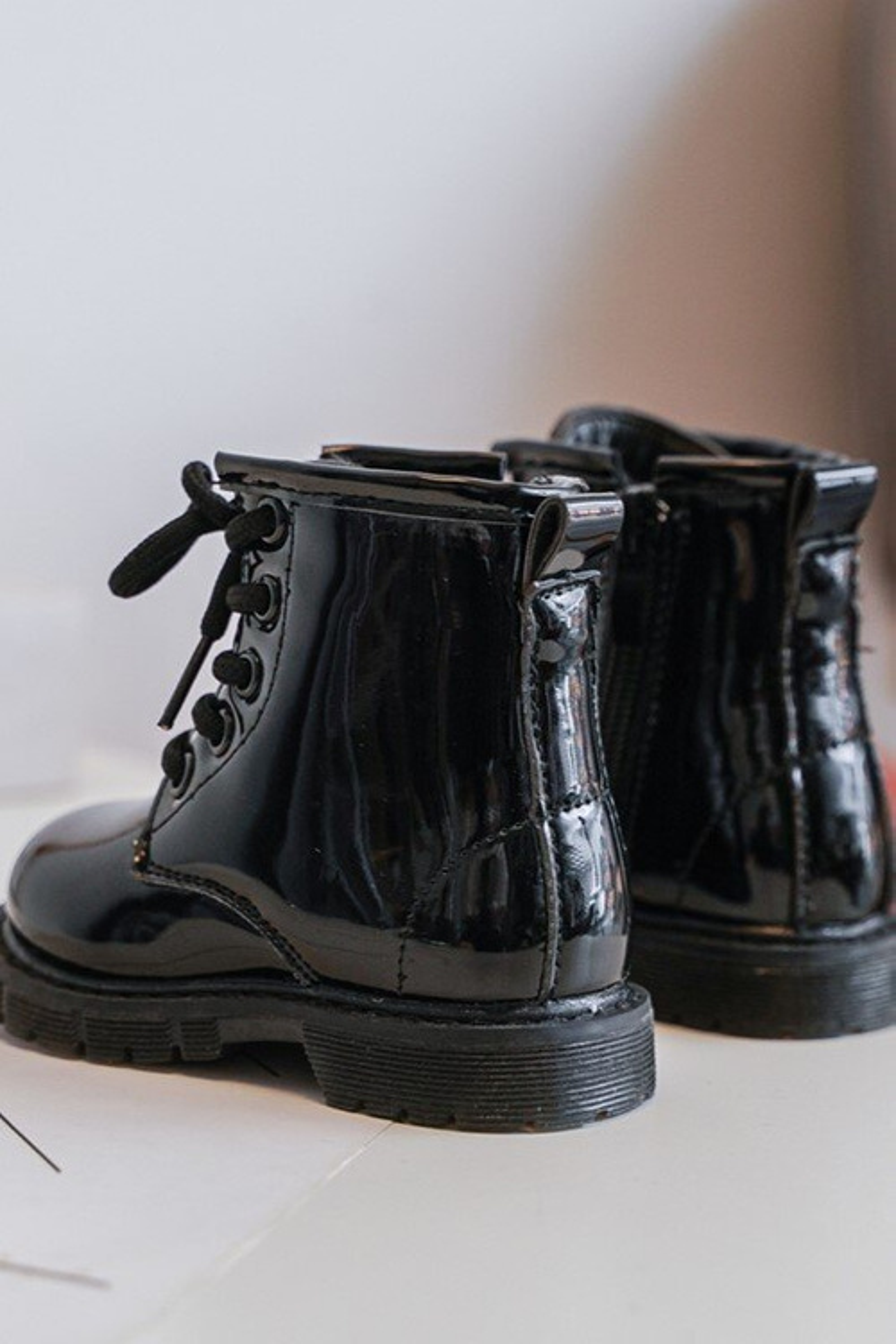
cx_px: 448
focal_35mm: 54
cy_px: 672
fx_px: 2016
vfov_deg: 36.9
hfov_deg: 25.1
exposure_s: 1/100
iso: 500
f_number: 4
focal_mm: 54
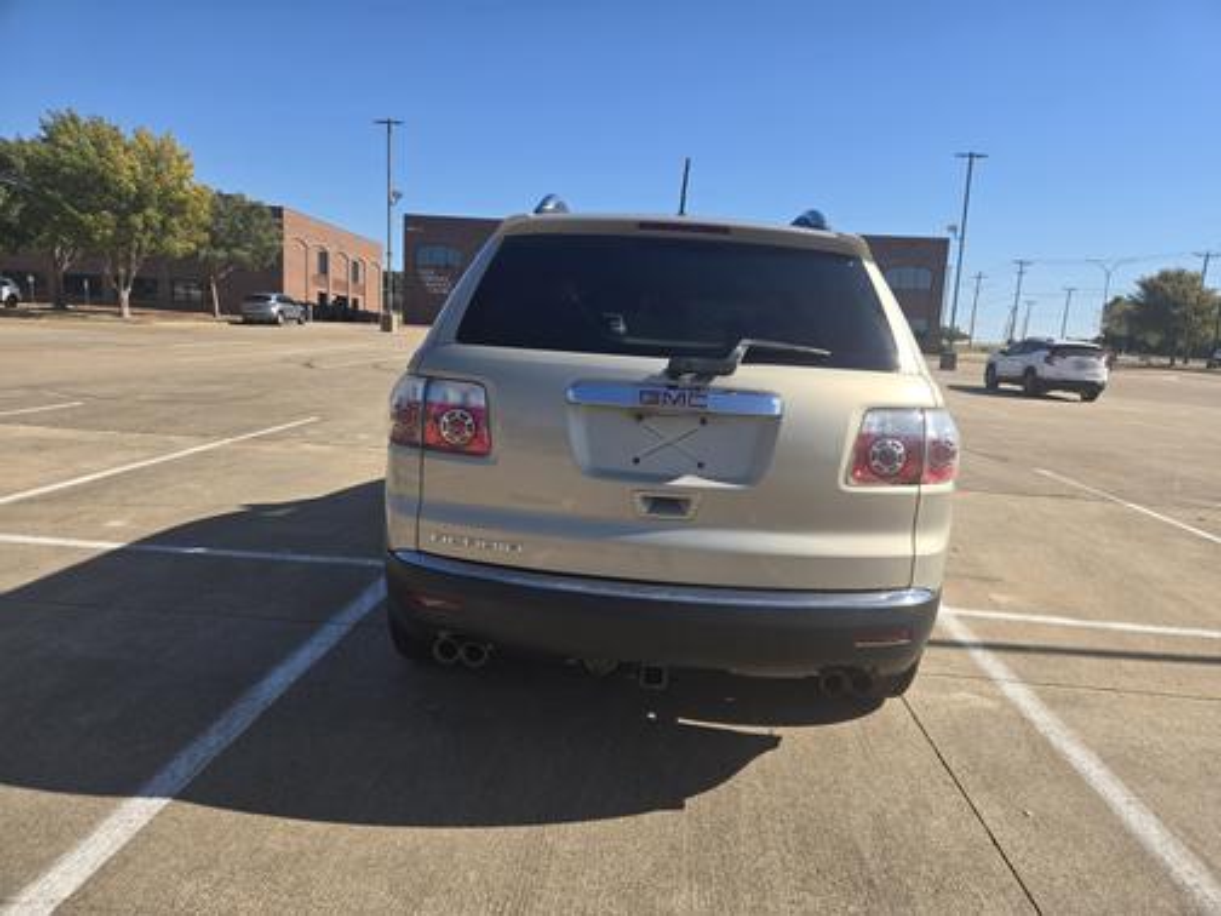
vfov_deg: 58.9
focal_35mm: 23
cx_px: 610
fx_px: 811
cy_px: 458
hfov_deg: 73.9
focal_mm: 5.4
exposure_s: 1/1654
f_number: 1.8
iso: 25
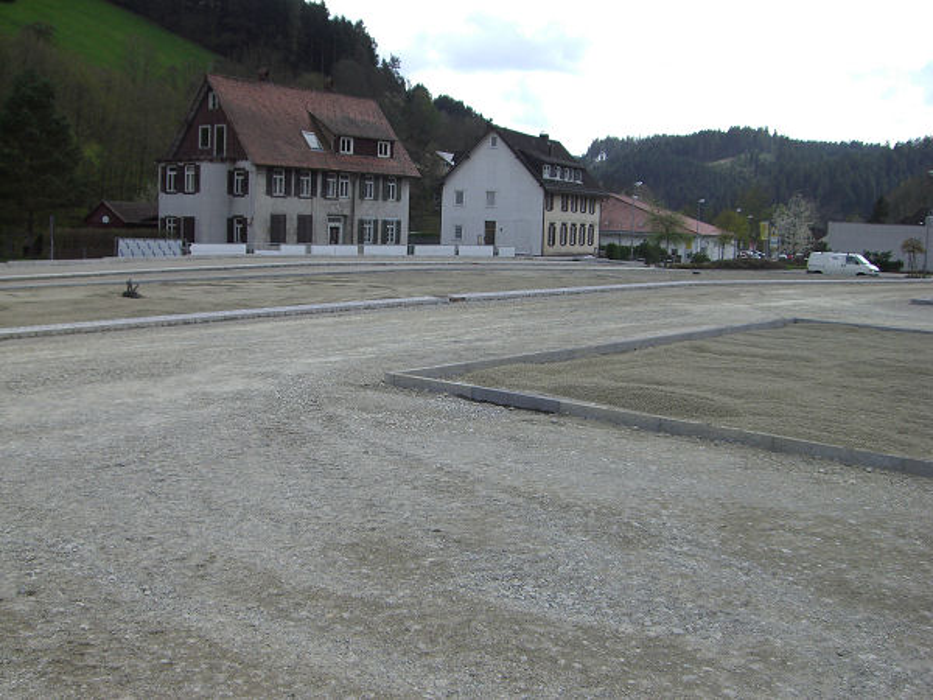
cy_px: 350
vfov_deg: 37.7
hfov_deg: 49.0
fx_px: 1024
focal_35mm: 38
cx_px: 466
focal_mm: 6.2
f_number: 4.3
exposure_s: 1/320
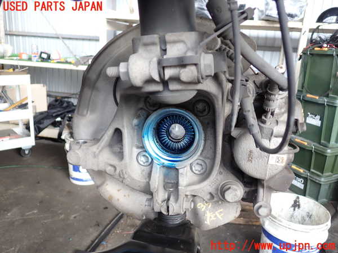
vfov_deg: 46.8
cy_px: 126
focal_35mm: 30
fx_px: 293
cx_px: 169
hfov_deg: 60.0
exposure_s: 1/60
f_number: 2.3
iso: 100
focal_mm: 5.4
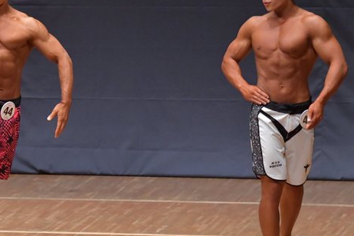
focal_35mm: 453
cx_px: 85
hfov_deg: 4.5
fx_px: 4454
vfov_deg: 3.0
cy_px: 126
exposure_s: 1/400
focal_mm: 180
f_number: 5.6
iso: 6400
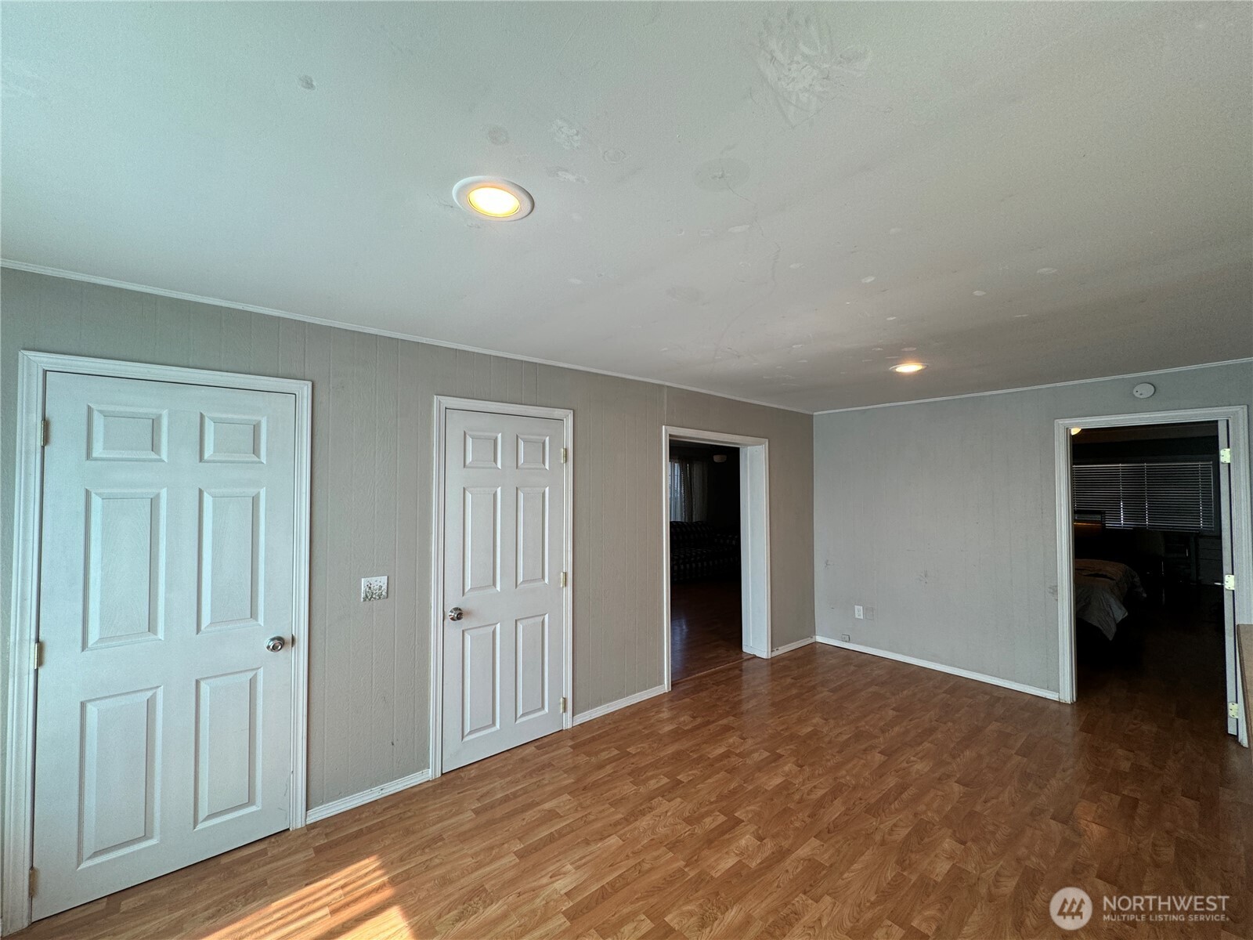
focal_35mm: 14
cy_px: 470
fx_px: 507
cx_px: 626
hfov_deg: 102.1
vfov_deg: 85.7
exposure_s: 1/120
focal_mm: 2.22
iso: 50
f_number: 2.2
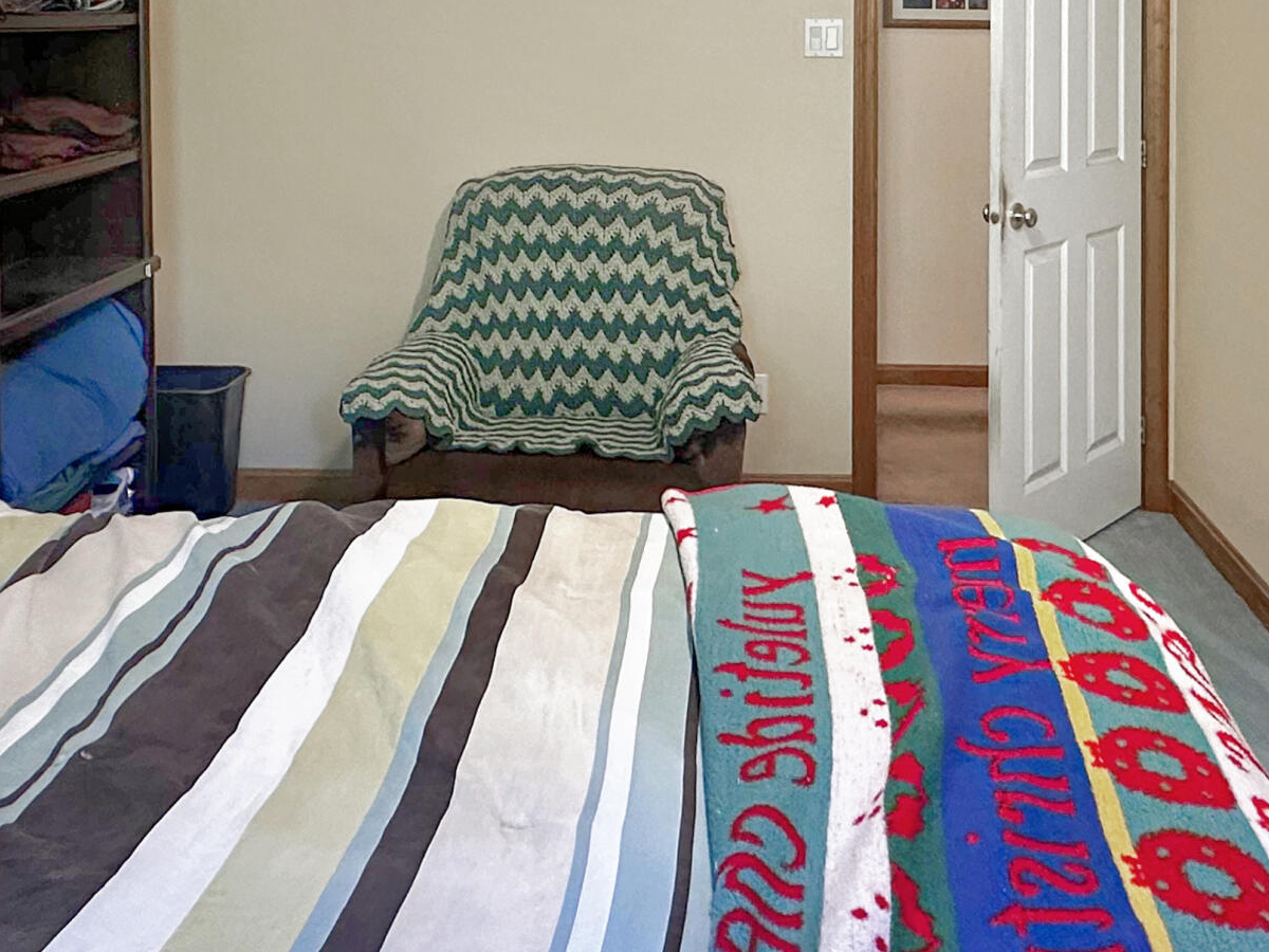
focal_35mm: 35
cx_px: 739
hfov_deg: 52.4
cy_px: 85
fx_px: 1283
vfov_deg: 37.8
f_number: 2.2
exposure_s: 1/60
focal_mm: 2.22
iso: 250
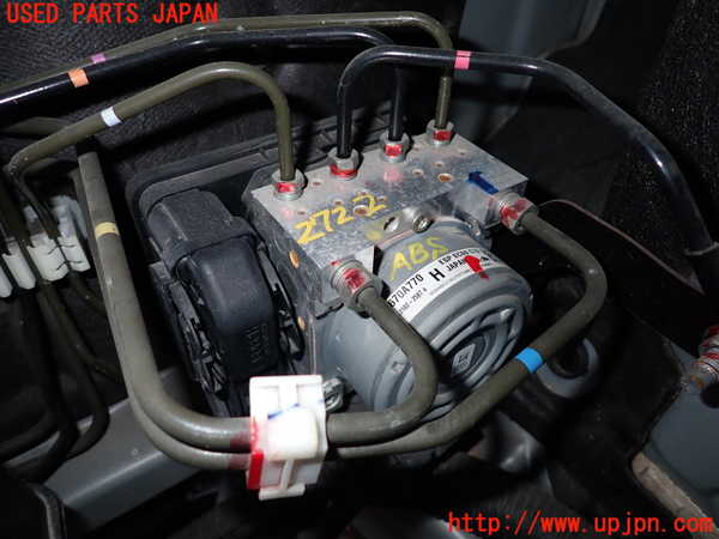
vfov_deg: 54.9
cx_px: 360
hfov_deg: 69.4
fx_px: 519
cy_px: 270
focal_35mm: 25
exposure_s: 1/30
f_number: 5.6
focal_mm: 4.5
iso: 200
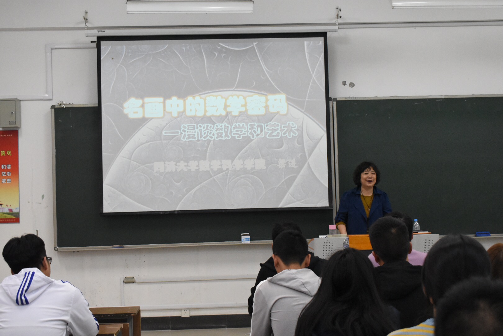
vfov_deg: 23.8
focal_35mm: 57
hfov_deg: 35.1
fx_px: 796
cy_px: 168
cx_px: 252
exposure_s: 1/200
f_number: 5.6
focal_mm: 38
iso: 5000
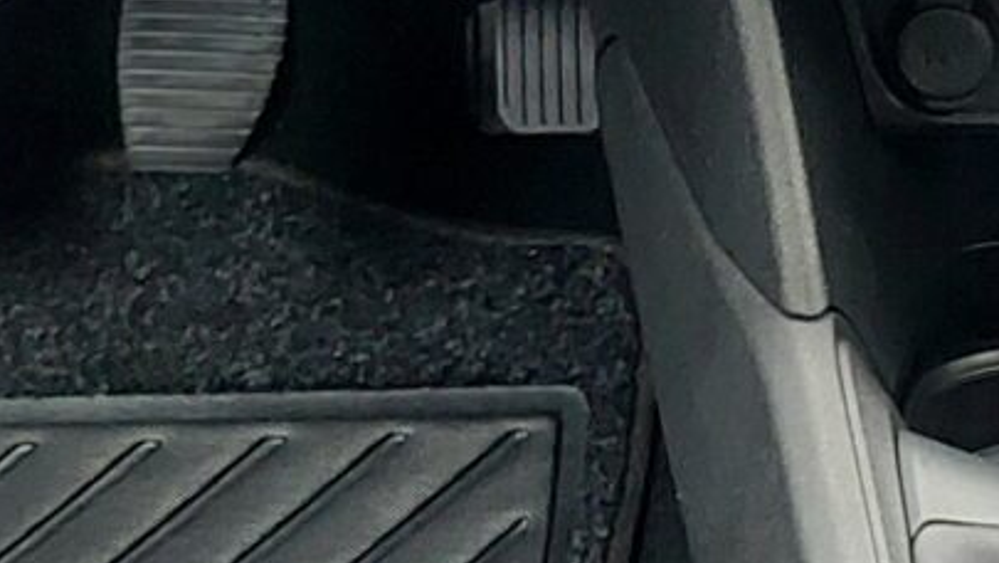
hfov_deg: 12.3
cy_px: 247
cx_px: 1120
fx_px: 4557
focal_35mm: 172
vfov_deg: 7.1
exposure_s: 1/50
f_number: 1.8
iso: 100
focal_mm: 5.23
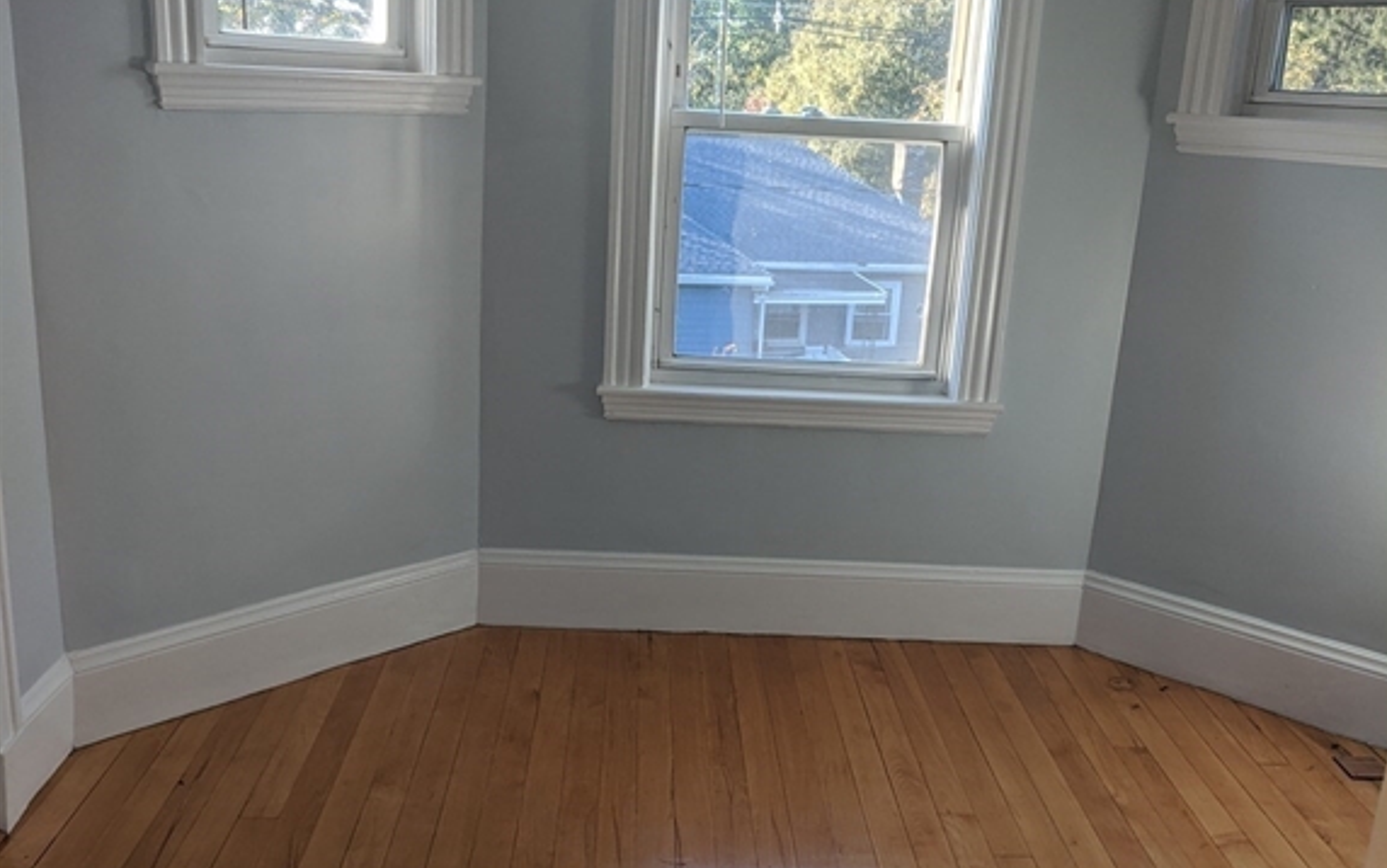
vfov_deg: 34.4
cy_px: 492
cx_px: 696
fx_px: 1399
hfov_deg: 52.7
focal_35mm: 37
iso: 64
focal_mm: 4.67
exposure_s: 1/262
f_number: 2
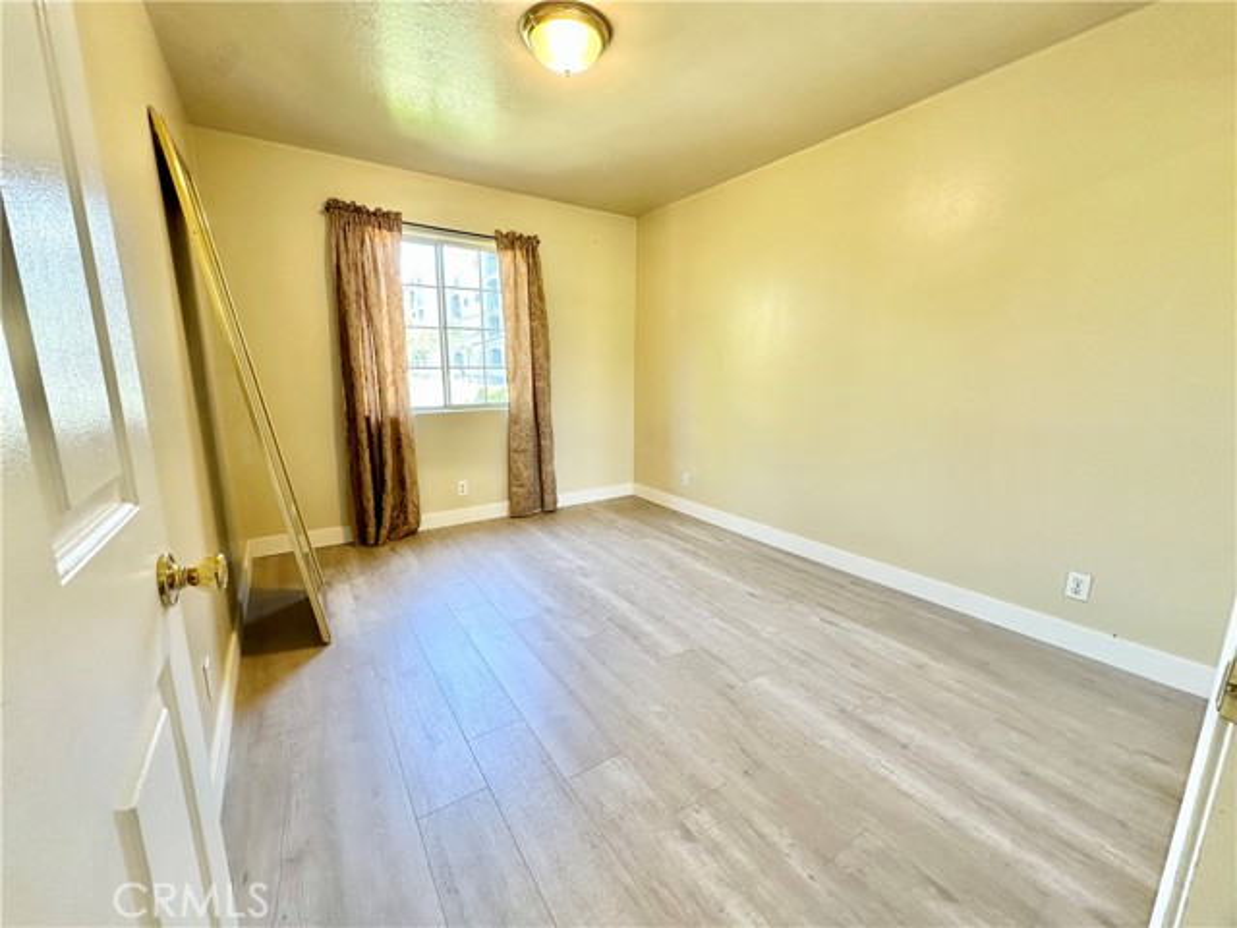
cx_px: 618
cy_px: 464
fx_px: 500
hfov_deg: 102.1
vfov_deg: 85.7
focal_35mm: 14
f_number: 2.2
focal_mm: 2.22
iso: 160
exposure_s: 1/60
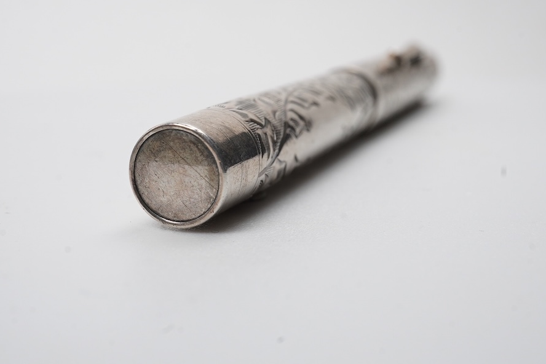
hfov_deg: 35.0
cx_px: 257
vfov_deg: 23.8
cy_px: 167
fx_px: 864
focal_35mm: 57
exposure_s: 1/100
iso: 400
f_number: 22
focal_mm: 30
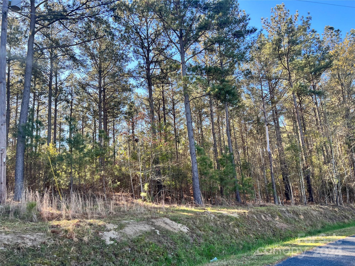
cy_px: 133
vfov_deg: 53.1
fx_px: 267
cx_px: 178
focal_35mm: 26
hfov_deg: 67.3
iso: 50
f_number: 1.5
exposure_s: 1/523
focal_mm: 5.7
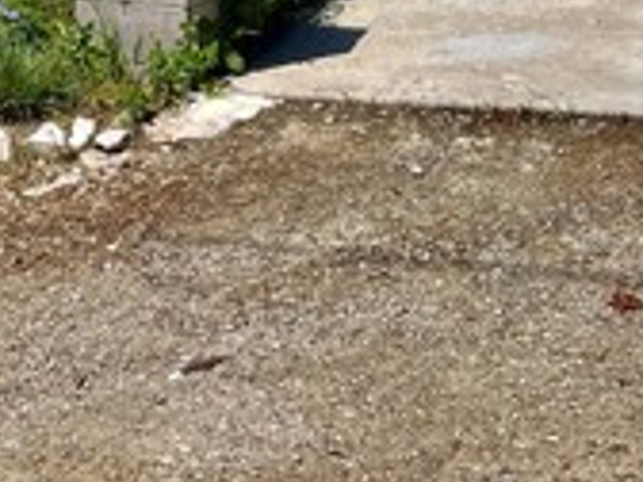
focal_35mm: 95
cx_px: -463
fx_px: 1765
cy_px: -348
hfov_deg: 17.4
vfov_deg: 14.0
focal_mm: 5.1
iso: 32
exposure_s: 1/2387
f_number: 1.6
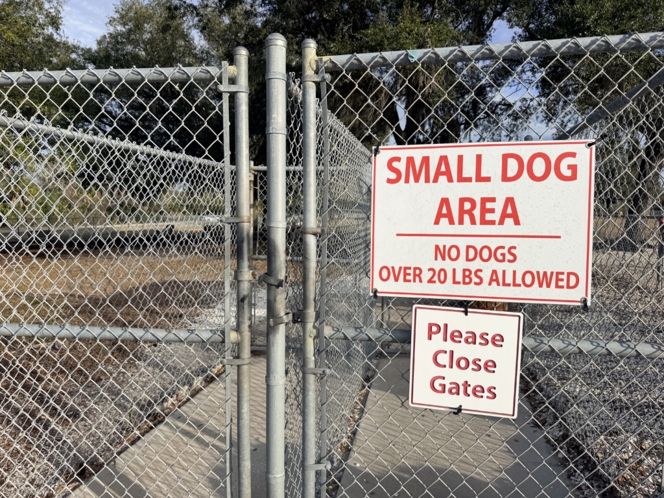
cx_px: 332
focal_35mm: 24
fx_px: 460
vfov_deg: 56.8
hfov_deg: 71.6
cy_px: 249
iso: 80
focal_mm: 6.76
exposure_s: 1/4673
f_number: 1.78
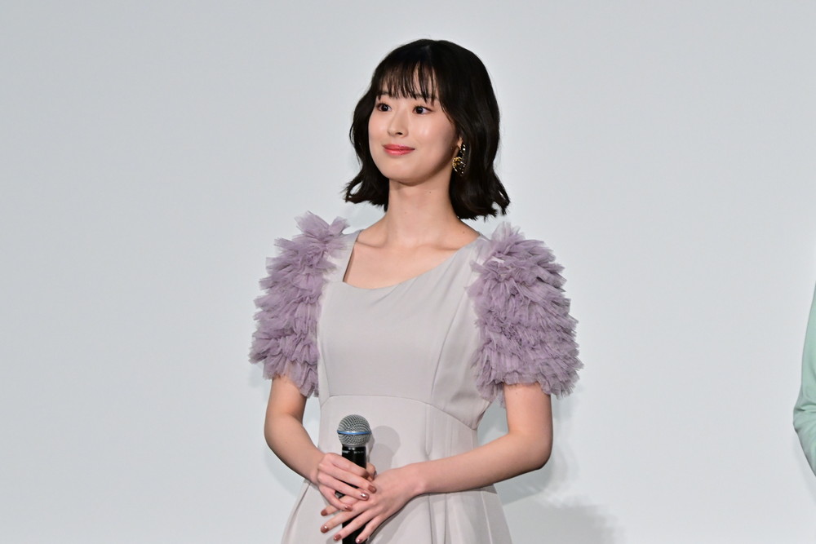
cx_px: 408
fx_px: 4080
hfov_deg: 11.4
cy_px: 272
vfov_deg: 7.6
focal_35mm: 180
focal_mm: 120
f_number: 6.3
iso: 3200
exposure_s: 1/200
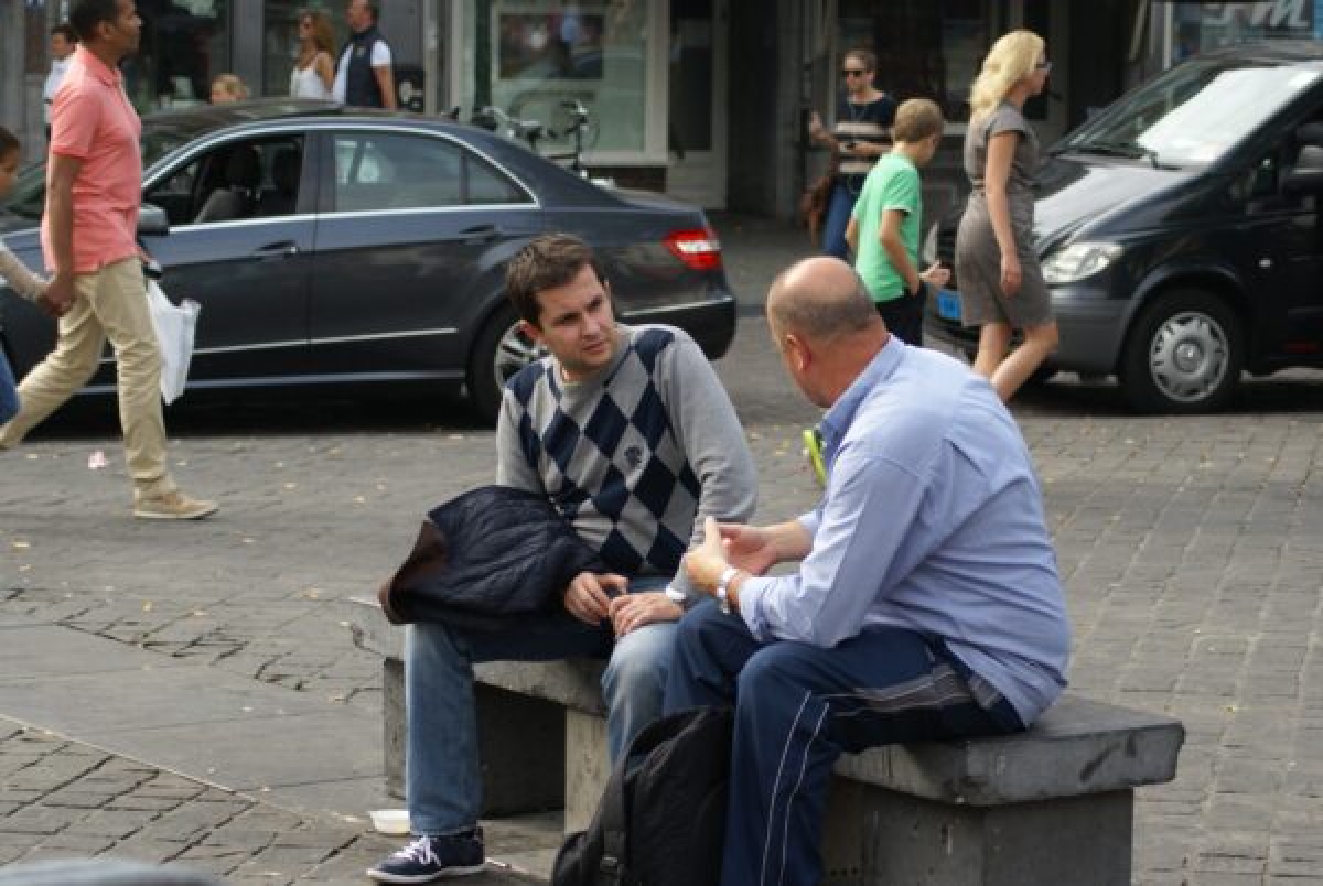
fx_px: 3864
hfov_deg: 19.4
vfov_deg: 13.1
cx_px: 662
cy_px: 443
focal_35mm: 105
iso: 100
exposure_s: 1/160
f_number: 5.6
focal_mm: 70
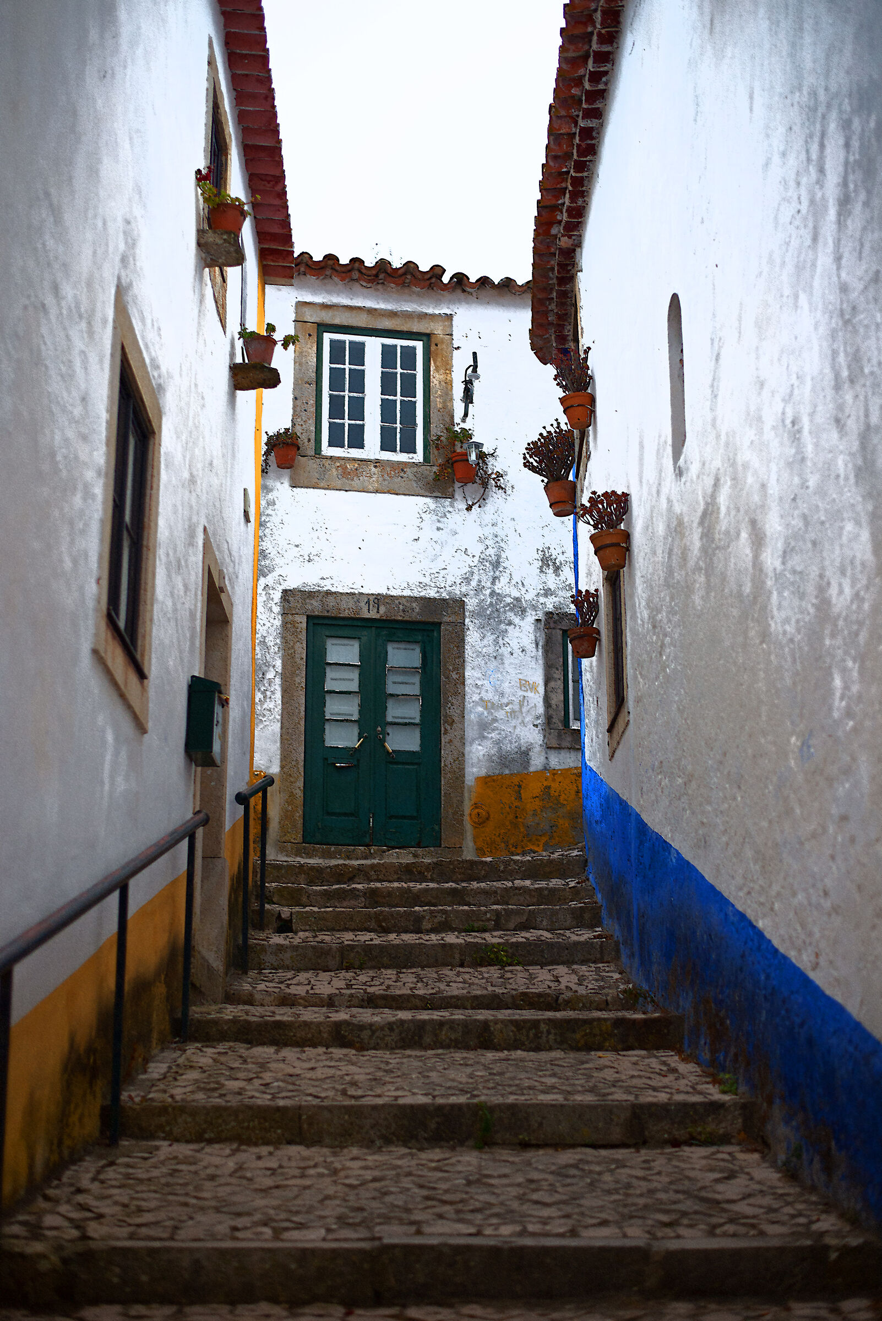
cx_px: 441
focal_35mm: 50
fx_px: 1836
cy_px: 660
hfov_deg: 27.0
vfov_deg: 39.6
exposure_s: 1/400
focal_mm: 50
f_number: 2.2
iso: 1000
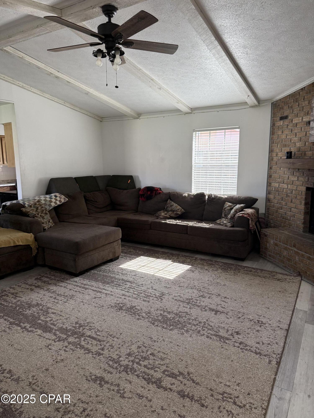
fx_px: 290
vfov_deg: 71.6
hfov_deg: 56.8
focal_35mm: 24
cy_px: 209
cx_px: 157
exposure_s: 1/121
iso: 200
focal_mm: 6.76
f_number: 1.78
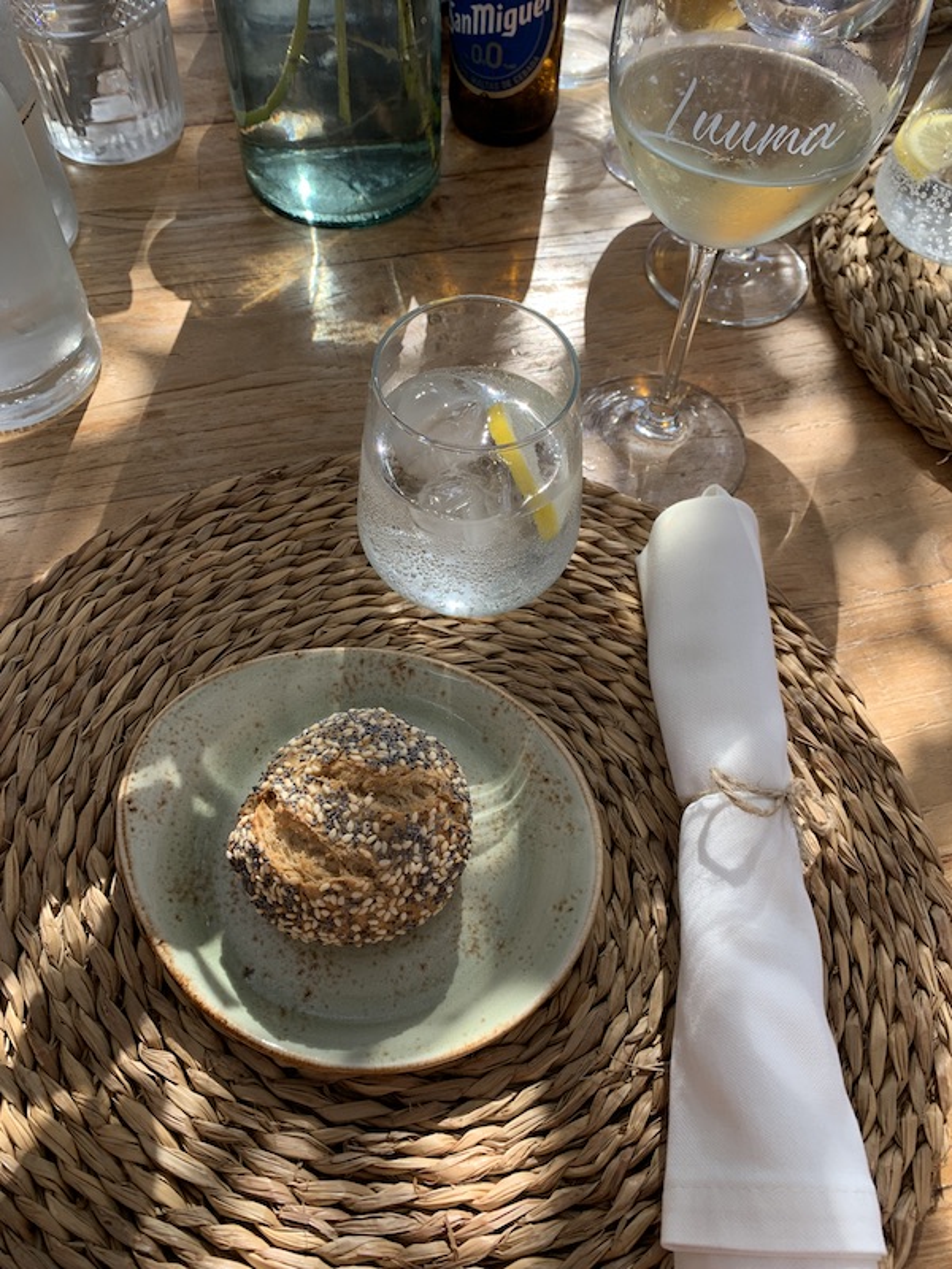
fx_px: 953
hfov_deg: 53.1
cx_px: 476
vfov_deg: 67.3
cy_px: 634
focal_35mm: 26
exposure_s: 1/389
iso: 25
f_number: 1.8
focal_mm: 4.25
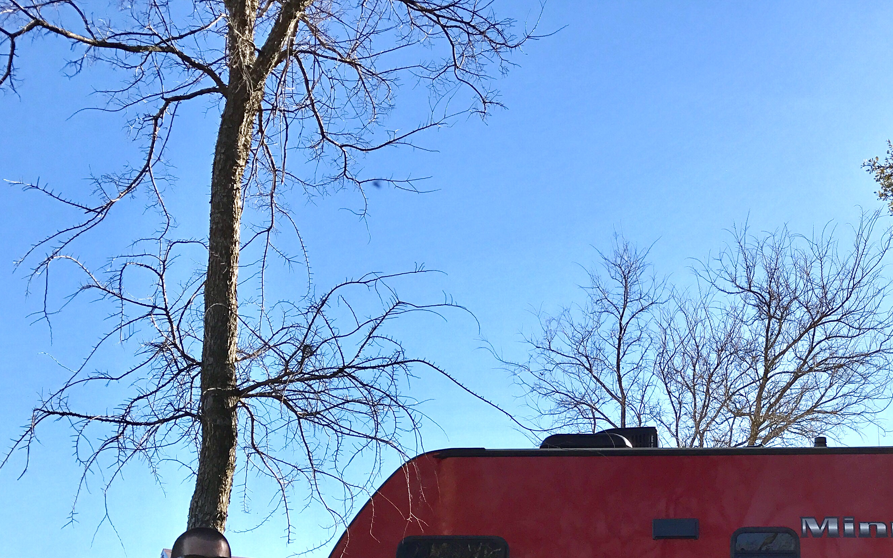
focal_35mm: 45
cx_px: 651
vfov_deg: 27.6
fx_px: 1095
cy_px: 494
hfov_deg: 43.2
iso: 20
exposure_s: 1/1842
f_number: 1.8
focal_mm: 3.99
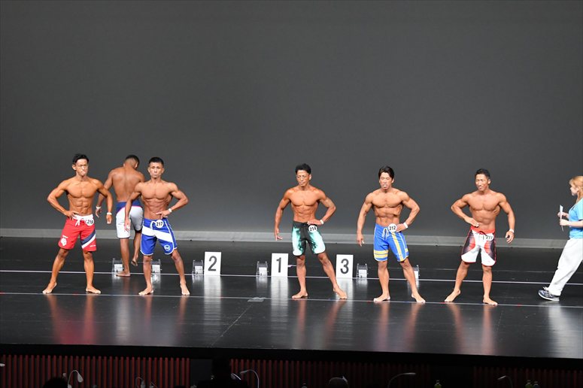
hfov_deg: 14.0
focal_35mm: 147
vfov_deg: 9.3
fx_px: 2379
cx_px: 292
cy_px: 194
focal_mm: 98
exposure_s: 1/400
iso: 5000
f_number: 5.6
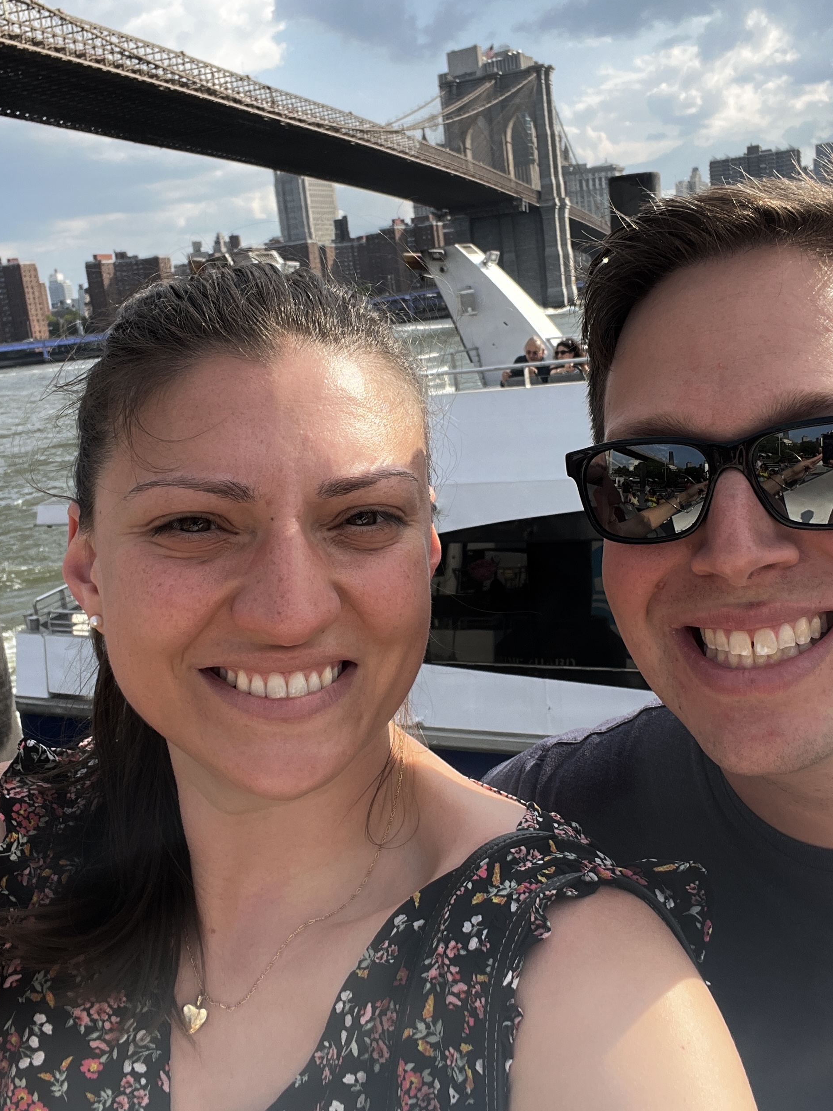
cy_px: 533
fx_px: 1187
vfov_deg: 50.1
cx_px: 431
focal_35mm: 37
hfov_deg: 38.7
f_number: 2.2
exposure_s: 1/474
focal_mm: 2.71
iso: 32
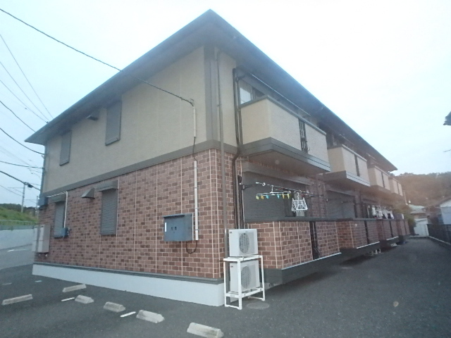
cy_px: 169
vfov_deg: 63.4
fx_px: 274
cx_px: 226
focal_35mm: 21
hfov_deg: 79.0
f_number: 3.5
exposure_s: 1/30
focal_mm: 3.7
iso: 1600
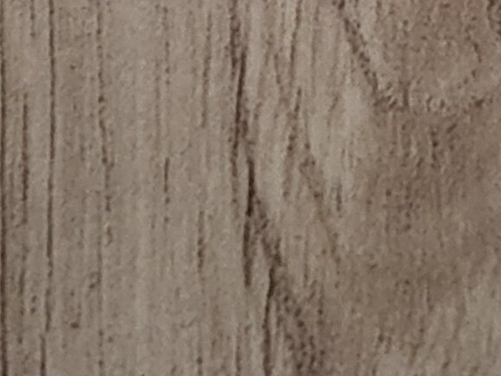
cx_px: 506
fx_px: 2085
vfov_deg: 9.0
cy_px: -628
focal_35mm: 144
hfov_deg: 13.5
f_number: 1.8
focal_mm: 4.25
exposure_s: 1/24
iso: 640
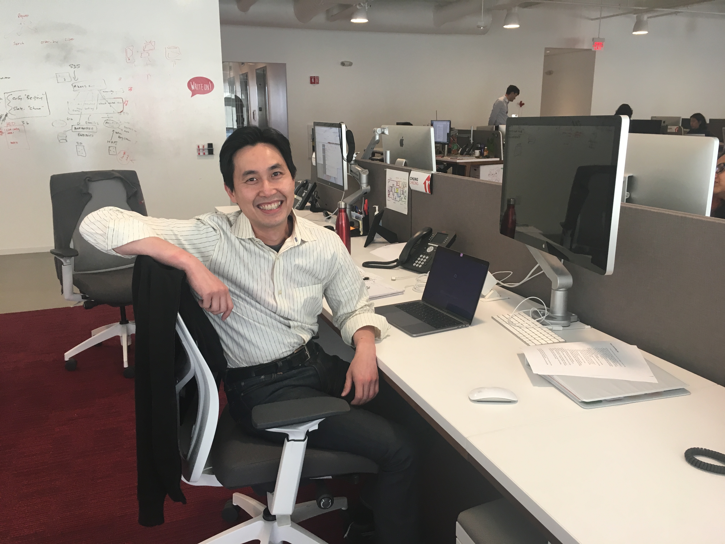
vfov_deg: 48.2
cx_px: 362
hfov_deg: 61.7
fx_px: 607
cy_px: 272
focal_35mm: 29
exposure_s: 1/30
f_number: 2.2
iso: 32
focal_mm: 4.15
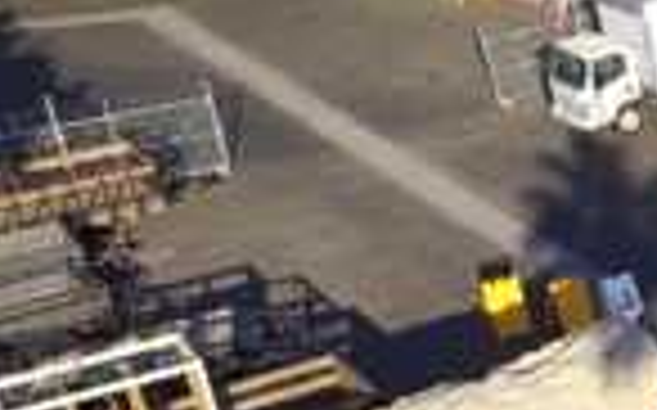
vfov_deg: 13.9
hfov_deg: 16.9
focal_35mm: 93
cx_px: 1292
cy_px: 351
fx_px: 1664
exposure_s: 1/786
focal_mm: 3.61
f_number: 2.8
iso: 100
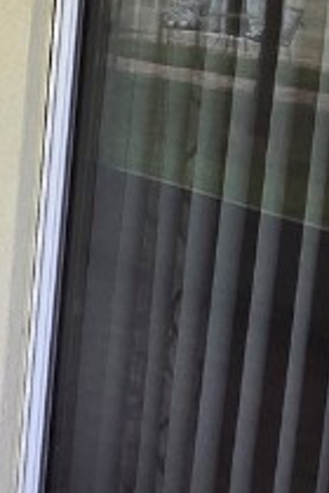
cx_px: -92
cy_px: 45
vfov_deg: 29.2
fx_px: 905
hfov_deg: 19.2
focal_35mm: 66
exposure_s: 1/359
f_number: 2.2
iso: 125
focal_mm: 2.2
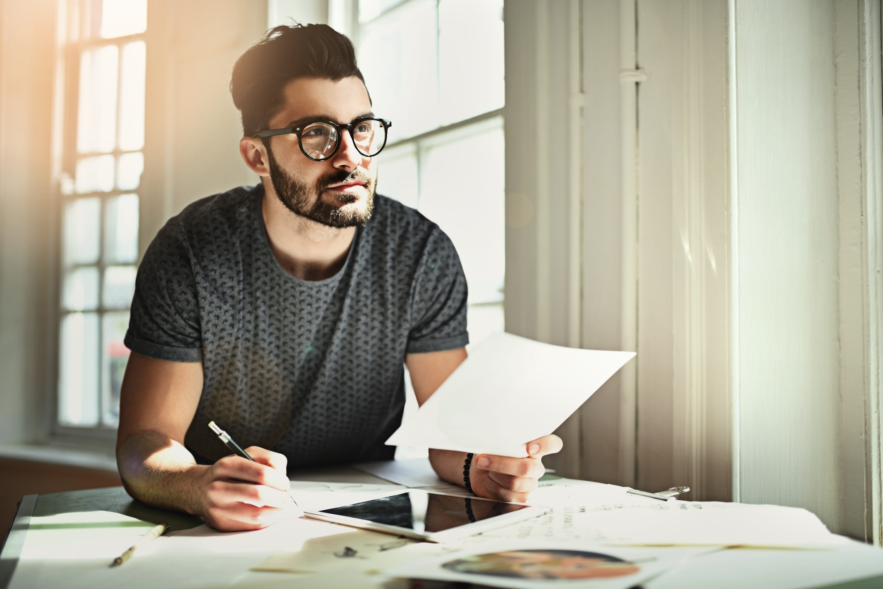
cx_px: 442
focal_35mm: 35
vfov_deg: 37.9
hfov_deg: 54.4
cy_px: 294
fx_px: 859
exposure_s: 1/1250
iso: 200
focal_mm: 35
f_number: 1.4
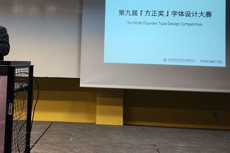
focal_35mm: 40
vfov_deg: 33.1
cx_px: 82
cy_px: 50
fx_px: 255
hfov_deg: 47.9
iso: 32
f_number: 2.2
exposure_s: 1/50
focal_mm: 4.15
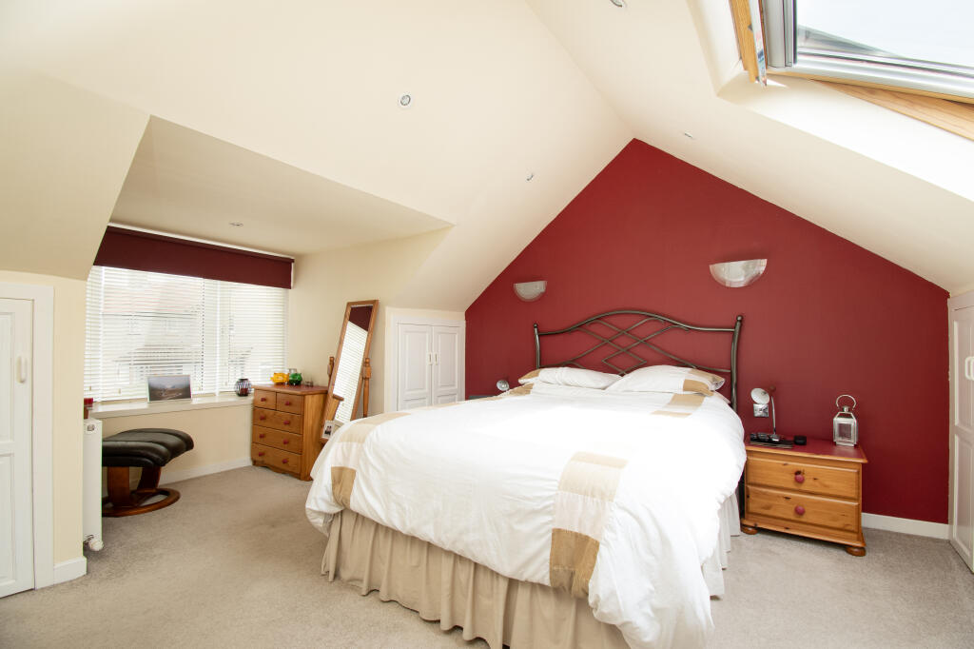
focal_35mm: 15
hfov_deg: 100.4
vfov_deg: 77.3
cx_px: 487
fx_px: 406
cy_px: 324
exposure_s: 1/40
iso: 320
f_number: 9
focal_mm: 10
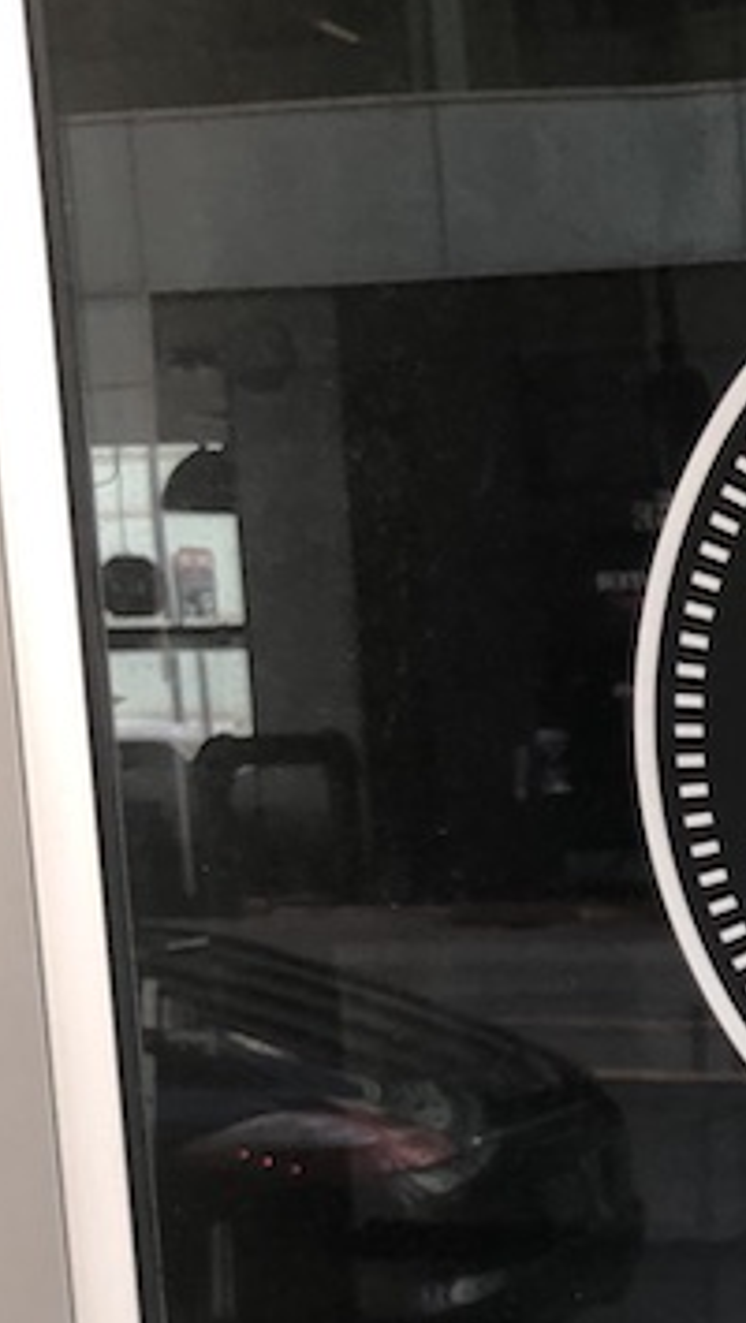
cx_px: 1134
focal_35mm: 86
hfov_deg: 13.3
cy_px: 1278
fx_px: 3021
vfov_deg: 23.8
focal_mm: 3.99
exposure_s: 1/40
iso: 20
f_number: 1.8
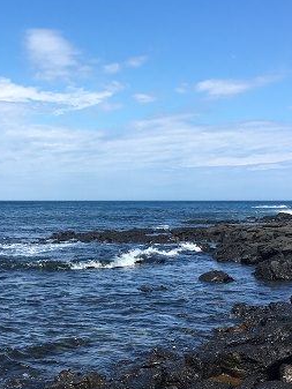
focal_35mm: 55
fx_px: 618
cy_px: 199
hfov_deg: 26.5
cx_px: 117
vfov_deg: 34.9
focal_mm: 4.15
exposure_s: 1/1451
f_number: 2.2
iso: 25
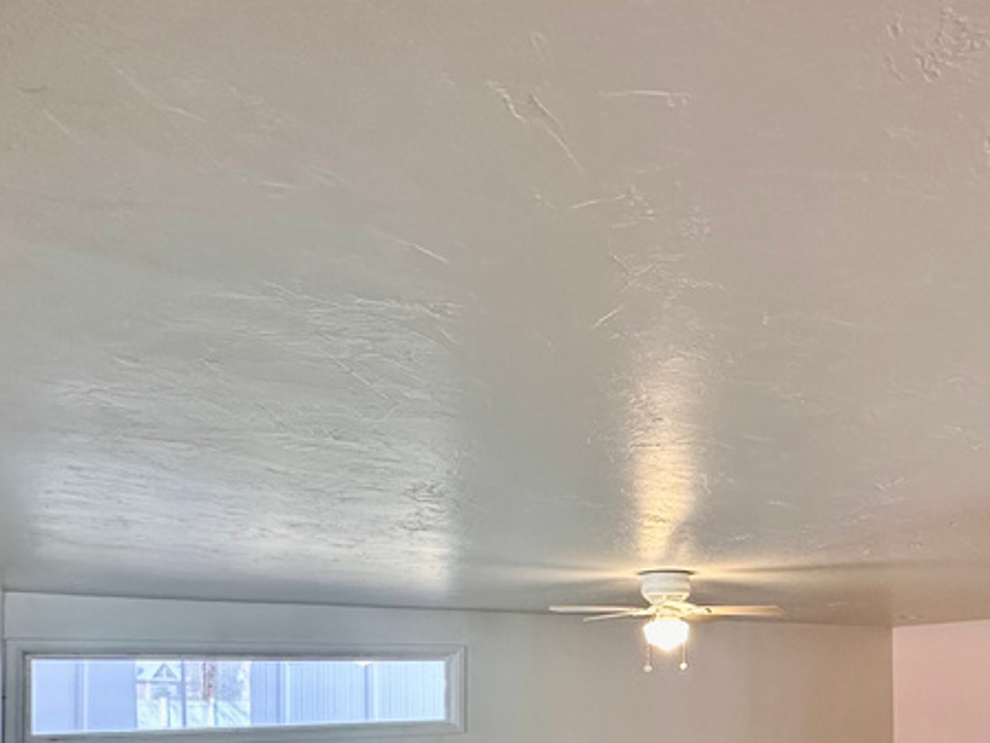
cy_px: 668
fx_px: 915
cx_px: 769
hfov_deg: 53.6
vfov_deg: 40.8
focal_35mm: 32
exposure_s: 1/120
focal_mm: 2.22
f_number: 2.2
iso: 160
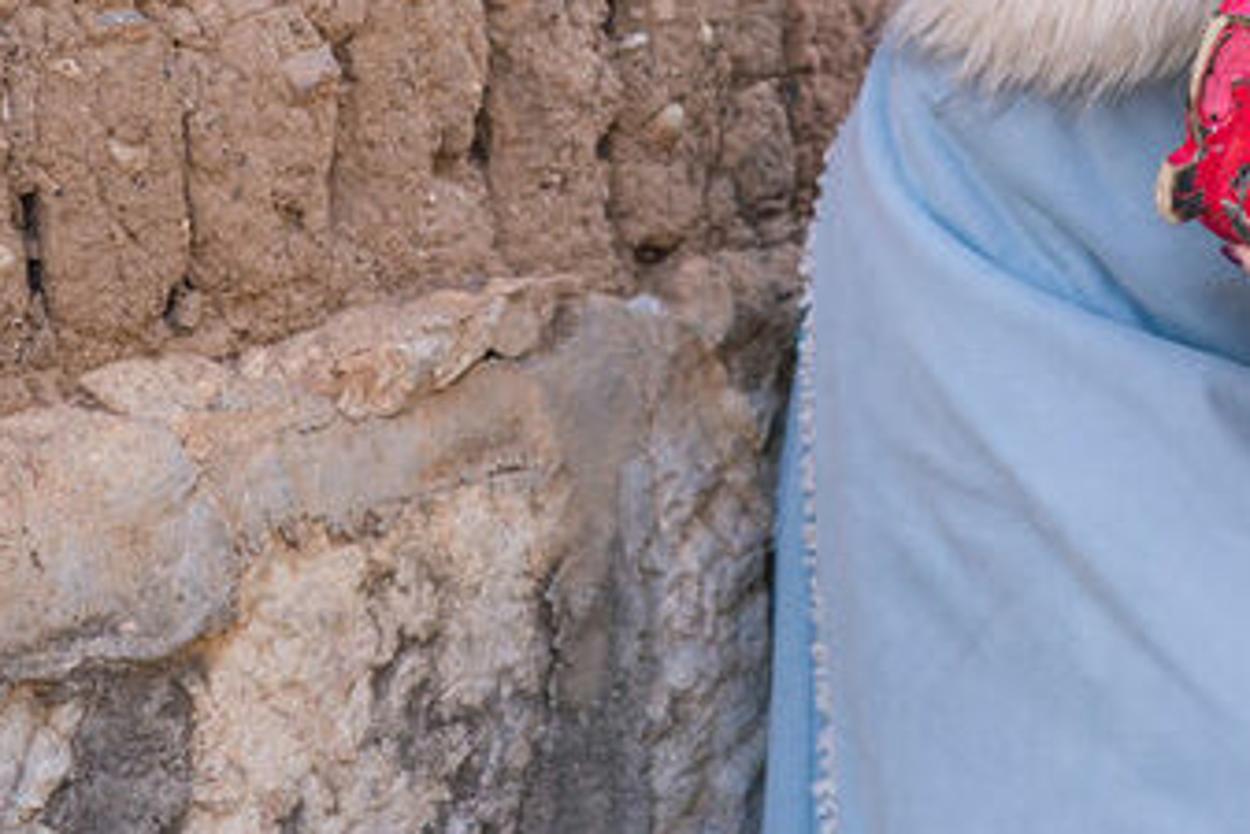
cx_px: 716
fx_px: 9205
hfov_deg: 7.8
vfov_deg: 5.2
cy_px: -226
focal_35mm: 265
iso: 100
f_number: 2
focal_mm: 85
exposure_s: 1/250
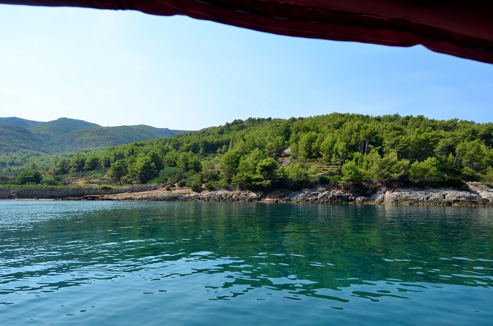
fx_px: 287
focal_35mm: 21
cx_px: 246
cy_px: 163
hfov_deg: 81.3
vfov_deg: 59.2
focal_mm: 14
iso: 400
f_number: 5.6
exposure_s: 1/2000
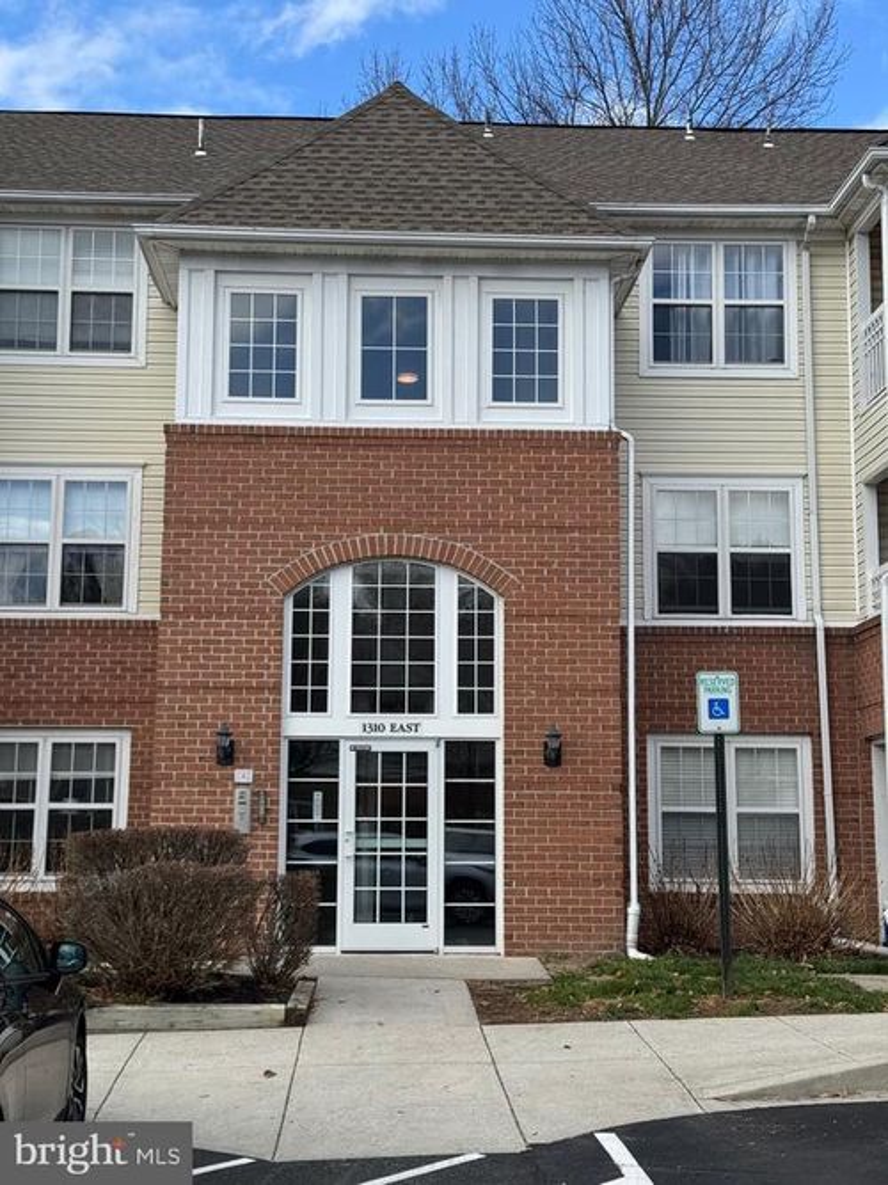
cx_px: 444
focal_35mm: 48
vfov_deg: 39.7
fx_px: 1642
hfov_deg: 30.3
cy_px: 592
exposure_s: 1/3257
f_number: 1.78
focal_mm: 6.76
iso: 64
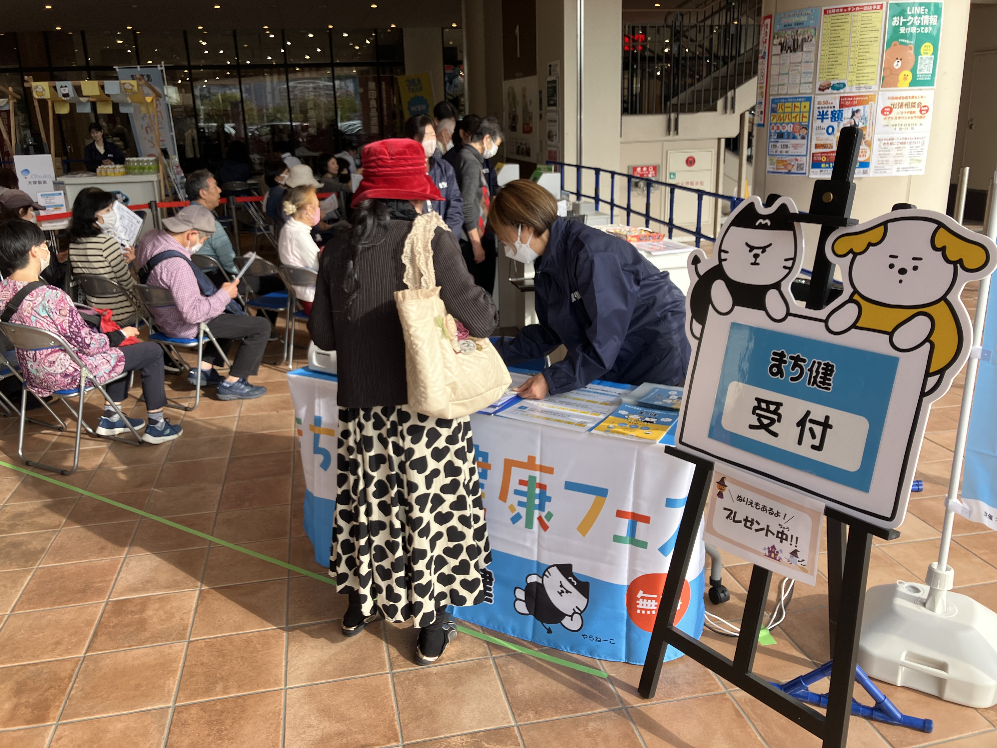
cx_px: 498
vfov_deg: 49.7
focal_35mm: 28
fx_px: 806
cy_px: 374
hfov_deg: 63.4
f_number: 1.8
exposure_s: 1/249
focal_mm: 3.99
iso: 32
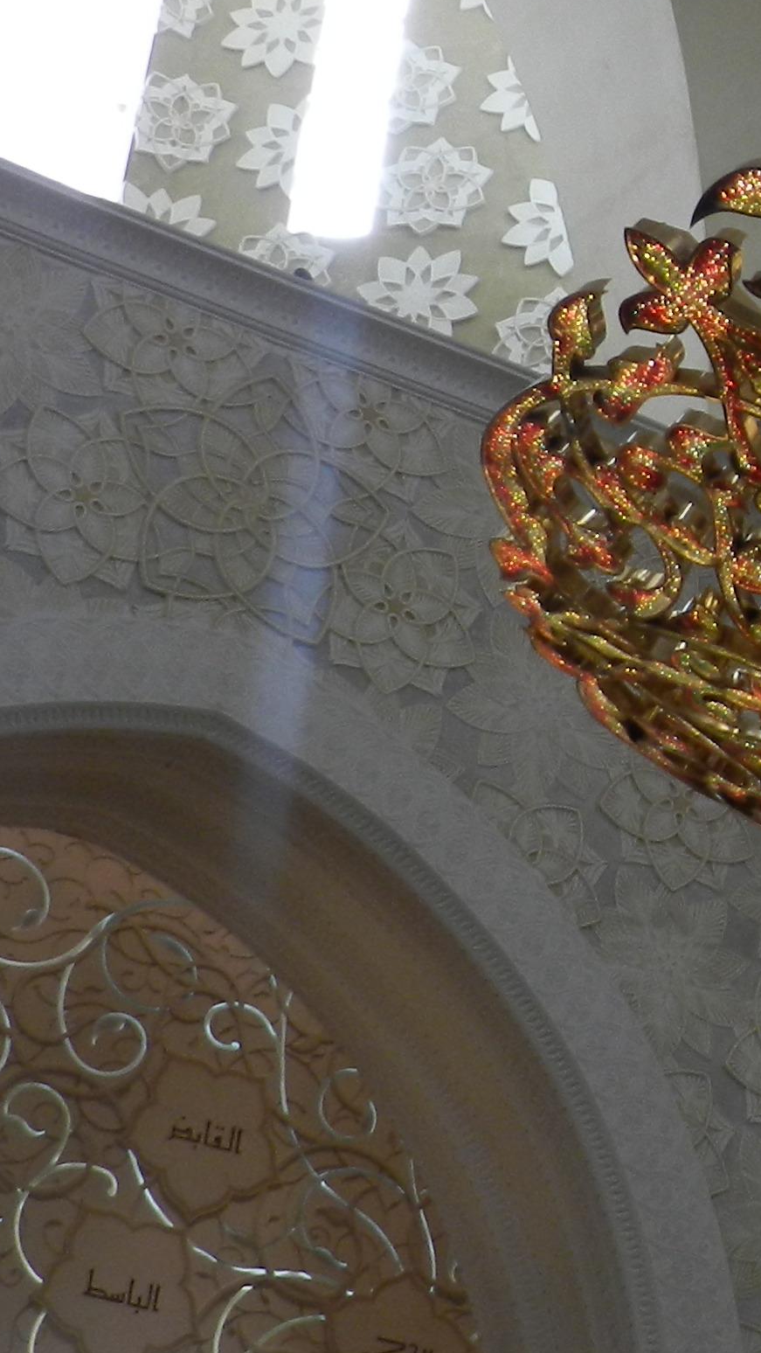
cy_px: 320
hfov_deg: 10.5
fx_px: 3838
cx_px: 1440
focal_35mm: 107
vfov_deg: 19.8
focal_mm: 6.7
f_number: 4
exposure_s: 1/30
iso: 160
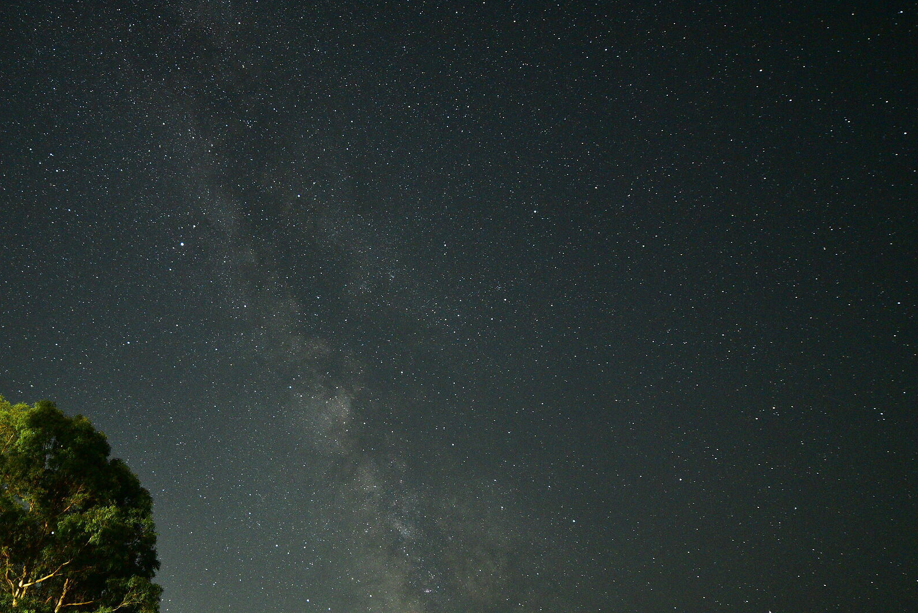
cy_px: 430
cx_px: 295
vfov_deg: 57.6
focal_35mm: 21
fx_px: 536
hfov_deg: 78.2
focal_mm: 14
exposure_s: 15
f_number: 2.8
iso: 3200
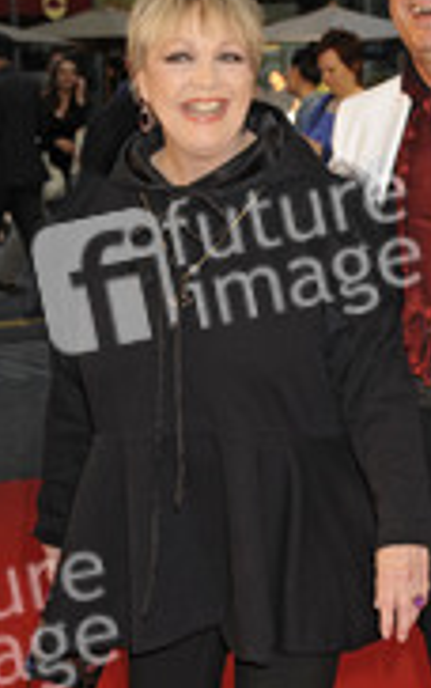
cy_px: 454
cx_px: 336
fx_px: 2514
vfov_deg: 15.6
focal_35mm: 134
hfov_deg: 9.8
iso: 400
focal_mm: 60
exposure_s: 1/160
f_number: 7.1
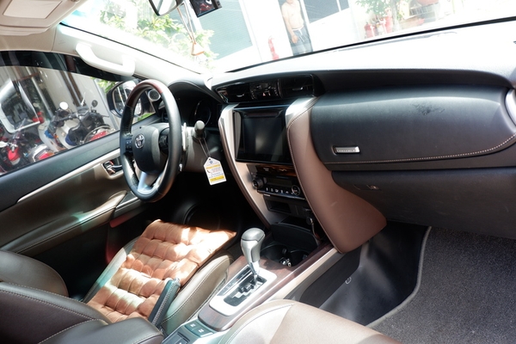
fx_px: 387
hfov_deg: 67.4
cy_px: 172
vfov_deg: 47.9
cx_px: 258
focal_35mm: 27
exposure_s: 1/80
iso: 200
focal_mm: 18.2
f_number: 3.6
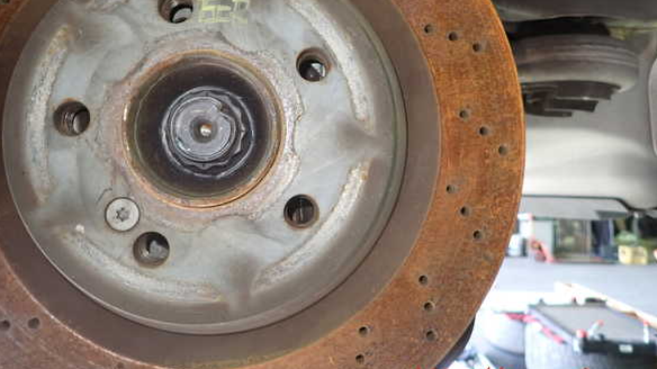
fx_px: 488
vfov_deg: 41.2
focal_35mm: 28
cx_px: 333
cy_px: 141
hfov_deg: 67.9
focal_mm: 4.5
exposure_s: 1/30
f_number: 2
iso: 250
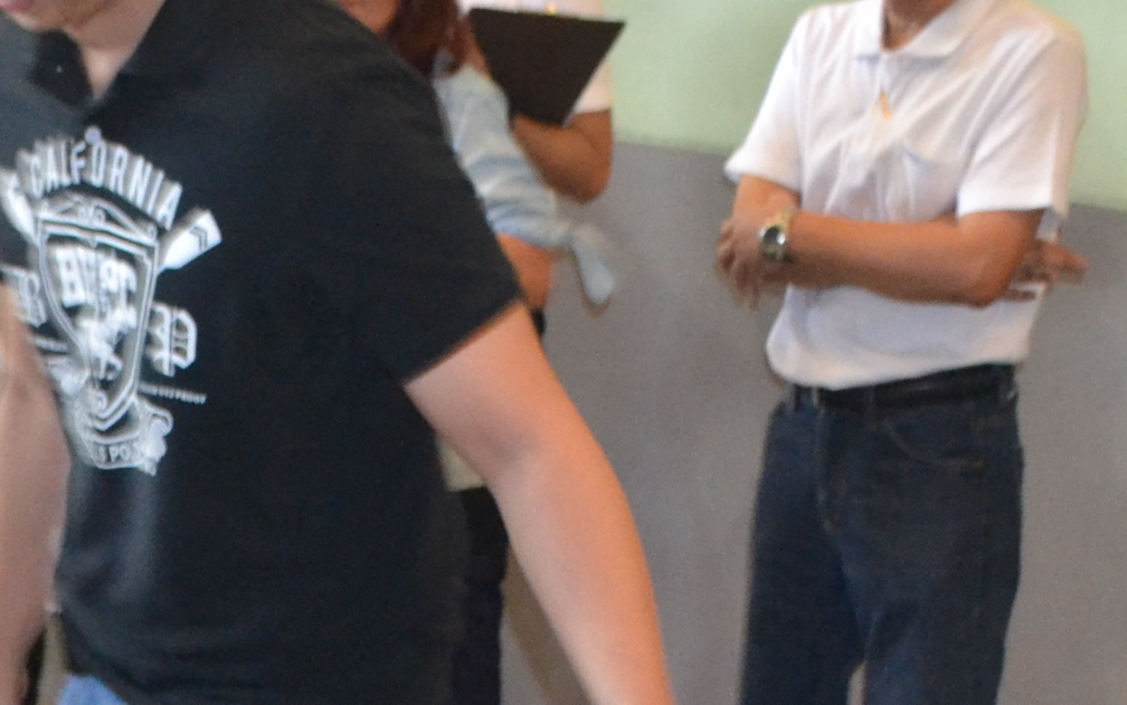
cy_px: 644
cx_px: -402
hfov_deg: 13.6
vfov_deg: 8.9
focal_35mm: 147
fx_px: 4515
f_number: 4.2
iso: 2000
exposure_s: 1/60
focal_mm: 26
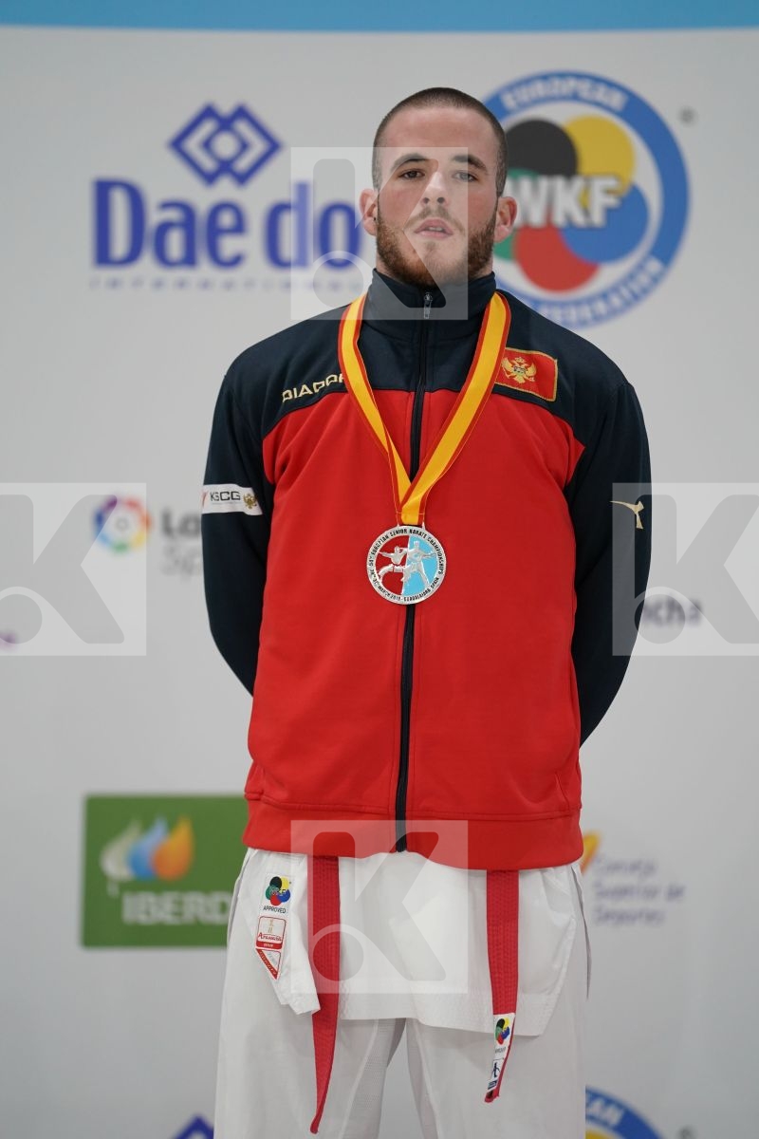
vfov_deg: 10.3
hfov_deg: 6.9
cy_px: 570
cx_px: 380
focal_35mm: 200
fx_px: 6325
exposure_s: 1/250
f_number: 2.8
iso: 1000
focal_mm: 200
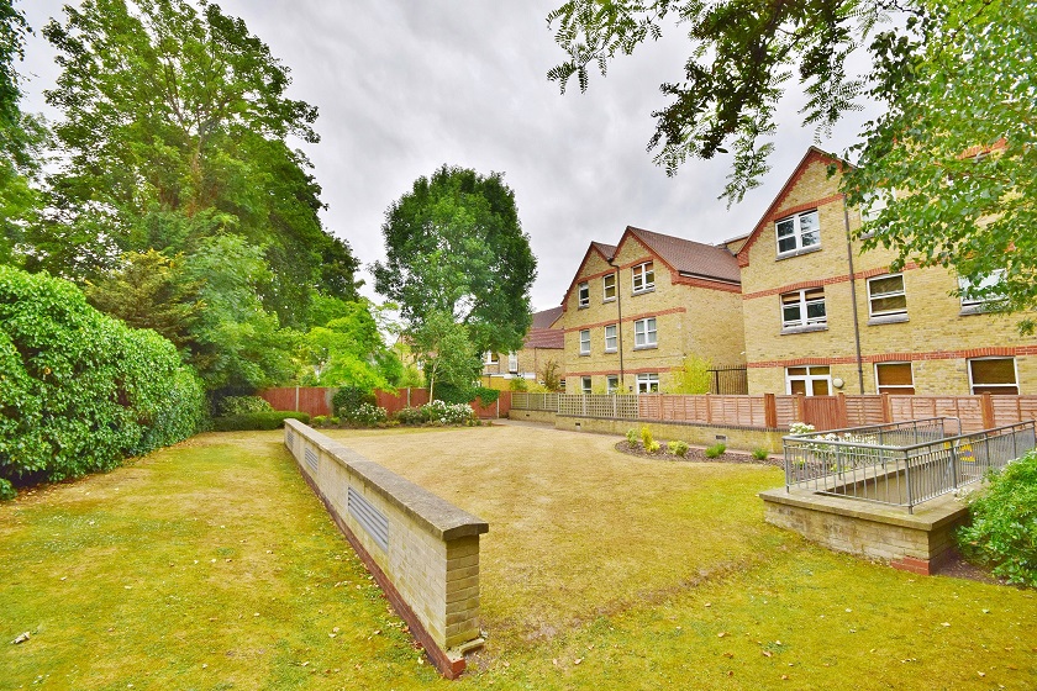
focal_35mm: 15
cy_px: 346
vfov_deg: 77.3
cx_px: 518
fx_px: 432
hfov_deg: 100.4
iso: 400
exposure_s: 1/250
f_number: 10
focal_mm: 10
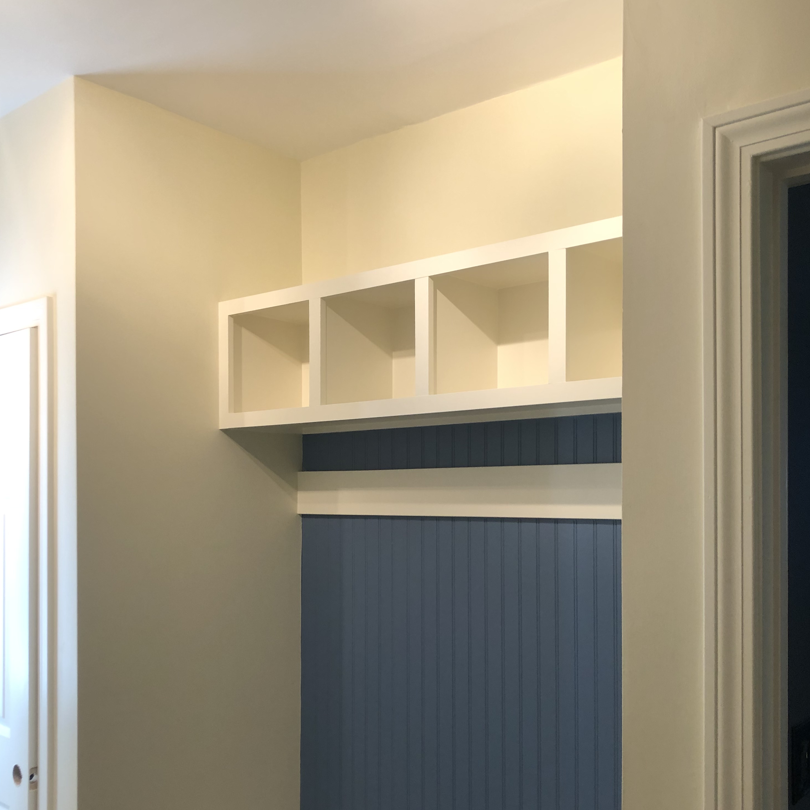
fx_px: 900
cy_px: 495
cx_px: 405
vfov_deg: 48.1
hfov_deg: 48.5
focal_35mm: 34
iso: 32
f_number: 1.8
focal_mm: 3.99
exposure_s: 1/24
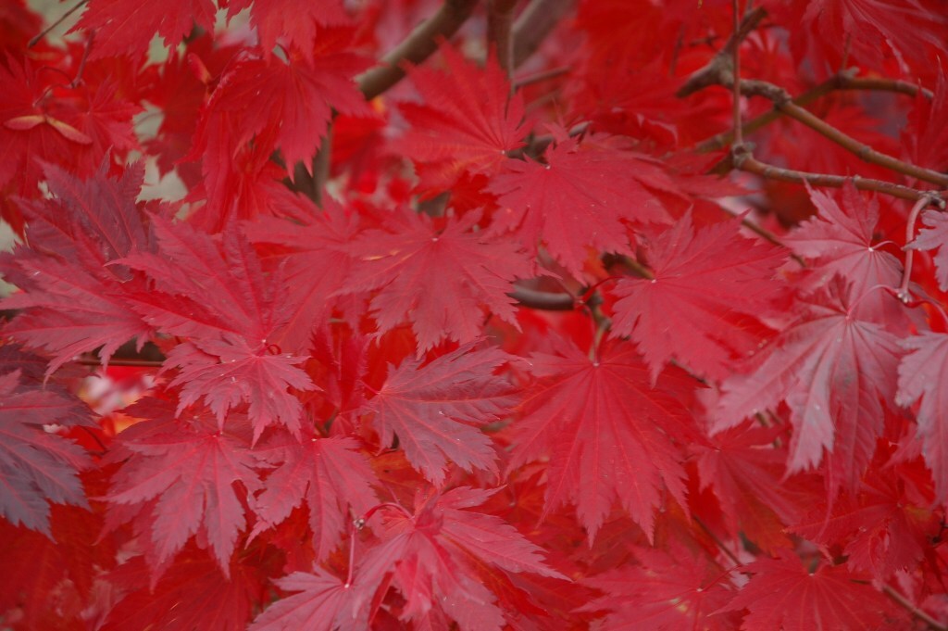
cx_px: 474
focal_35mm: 105
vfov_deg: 13.0
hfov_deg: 19.5
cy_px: 316
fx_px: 2763
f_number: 4.5
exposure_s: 1/25
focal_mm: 70
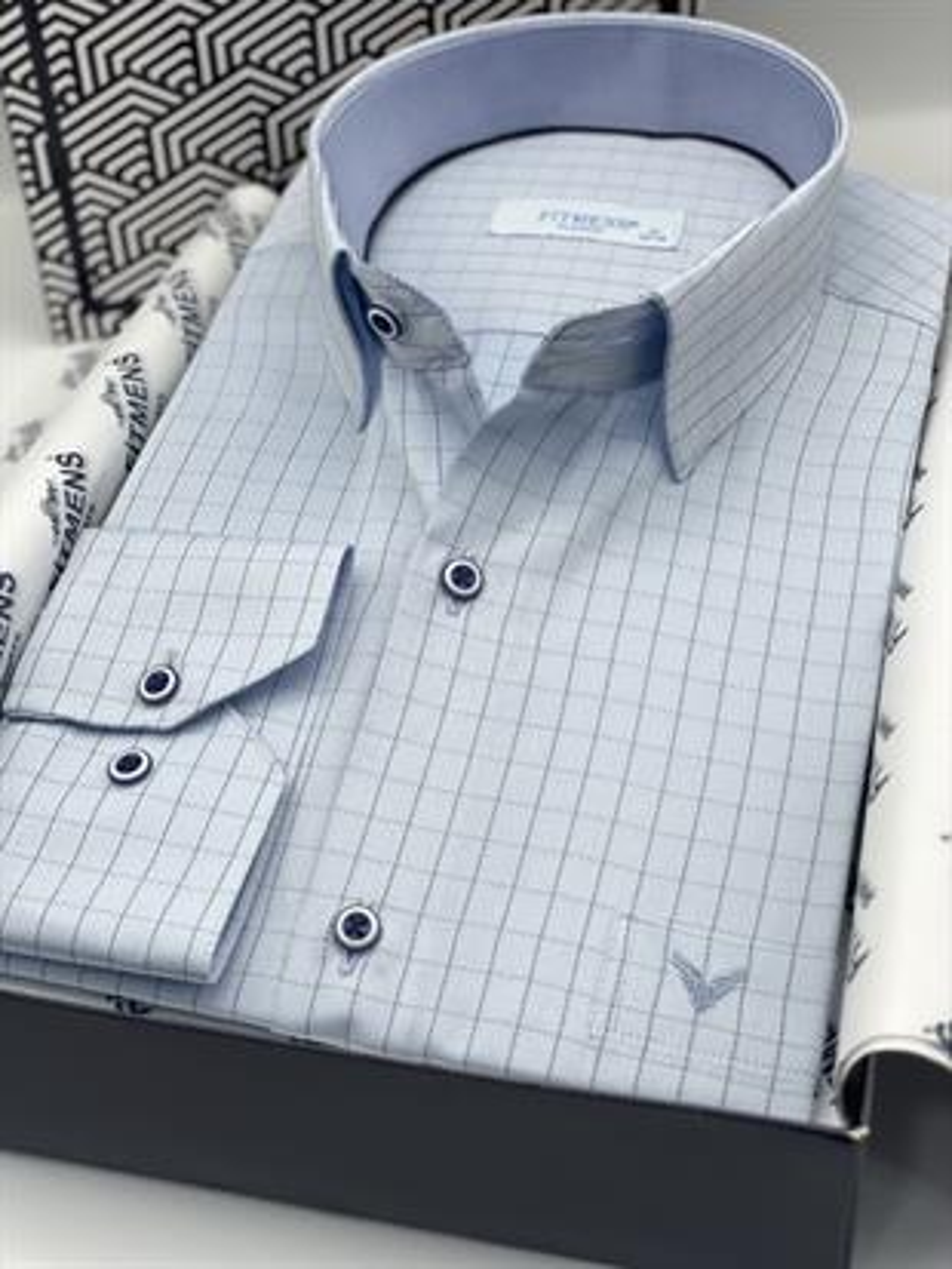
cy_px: 634
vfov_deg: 36.8
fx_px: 1906
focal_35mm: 52
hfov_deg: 28.0
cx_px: 476
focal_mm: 6
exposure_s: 1/145
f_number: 2
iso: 25
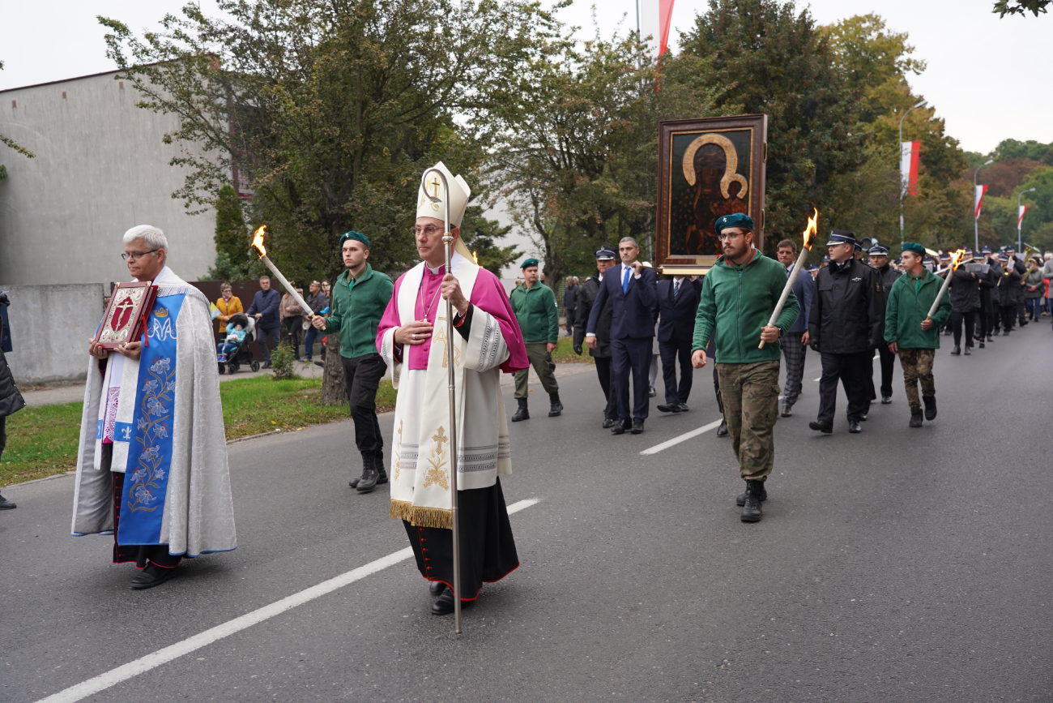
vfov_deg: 38.9
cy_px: 352
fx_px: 995
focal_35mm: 34
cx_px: 526
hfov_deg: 55.8
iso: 1000
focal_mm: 34
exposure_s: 1/160
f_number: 4
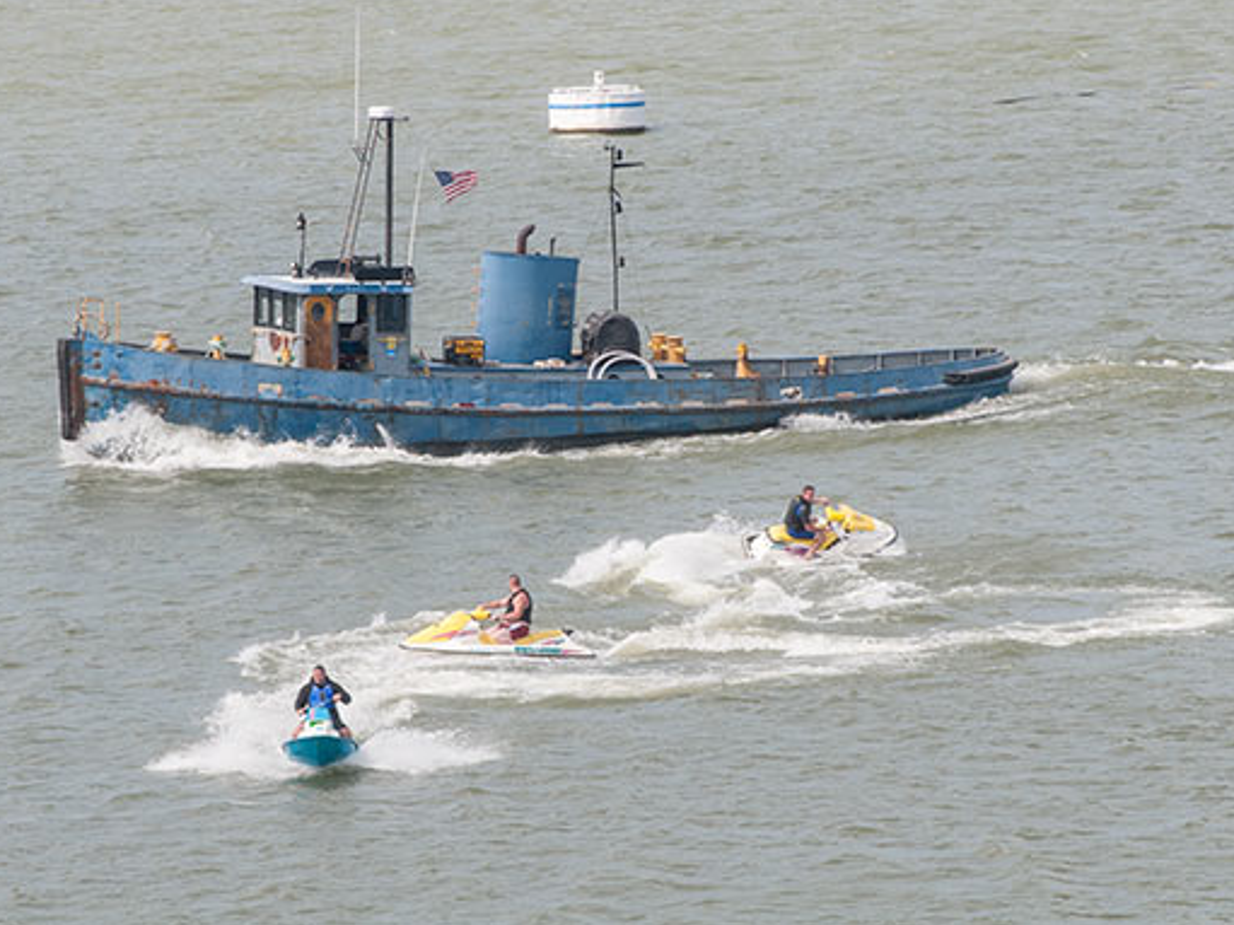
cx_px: 650
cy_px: 460
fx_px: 5952
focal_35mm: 167
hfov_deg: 11.8
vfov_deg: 8.9
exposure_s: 1/250
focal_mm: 102
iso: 400
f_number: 1.6
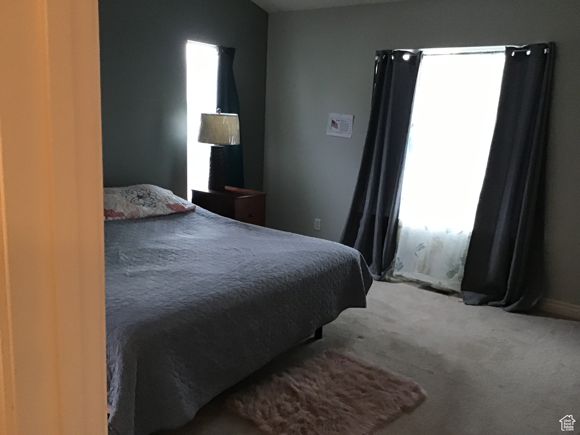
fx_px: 519
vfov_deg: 45.4
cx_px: 290
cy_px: 218
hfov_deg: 58.4
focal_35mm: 31
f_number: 2.4
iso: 200
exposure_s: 1/20
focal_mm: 3.3
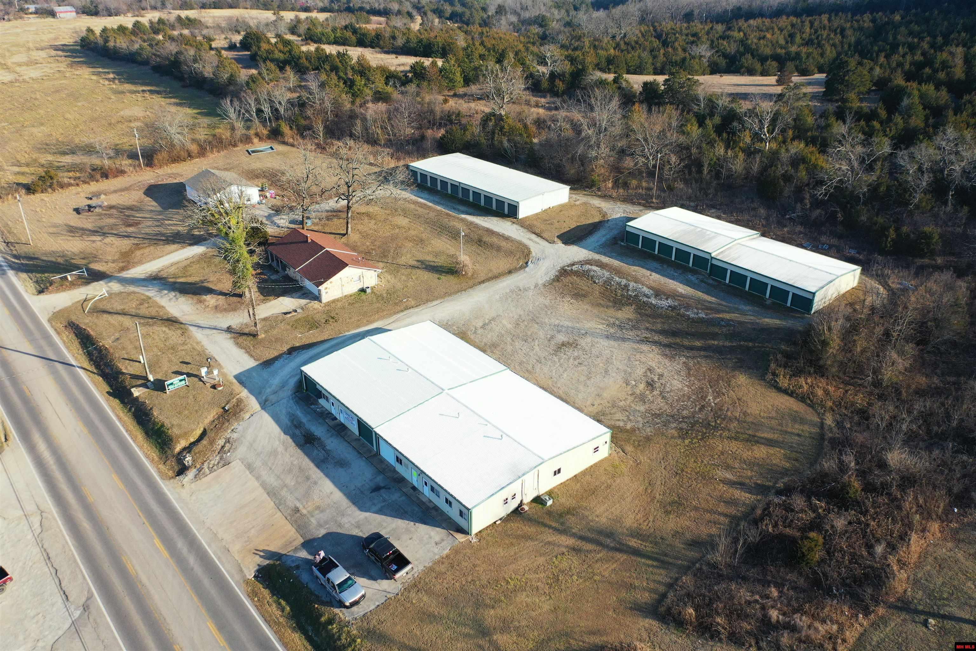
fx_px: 759
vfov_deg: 46.4
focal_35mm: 28
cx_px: 488
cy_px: 326
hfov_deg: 65.5
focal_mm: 10.26
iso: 100
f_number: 2.8
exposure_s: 1/800
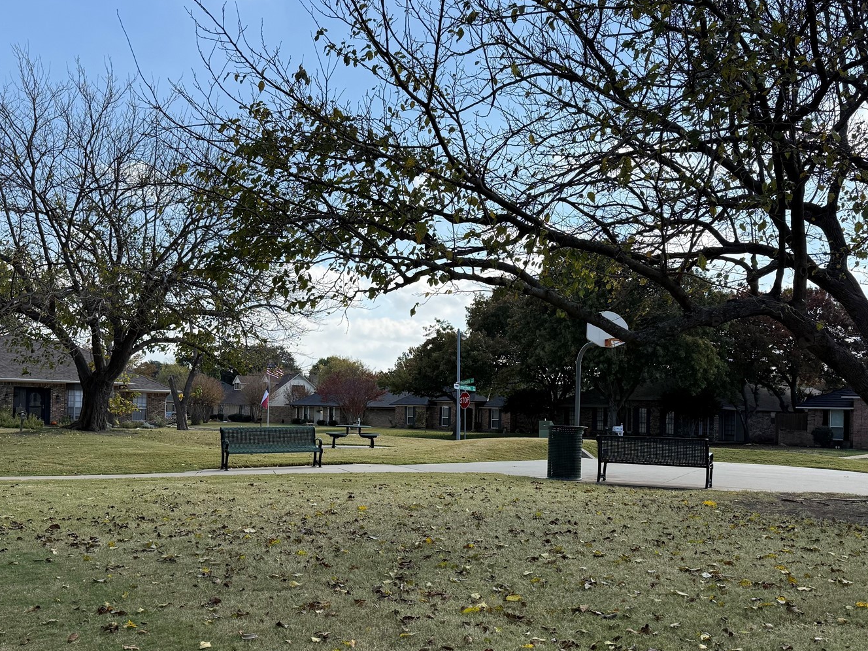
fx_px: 928
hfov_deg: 50.1
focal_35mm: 37
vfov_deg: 38.4
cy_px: 403
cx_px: 467
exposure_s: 1/4405
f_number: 1.78
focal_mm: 6.76
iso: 100
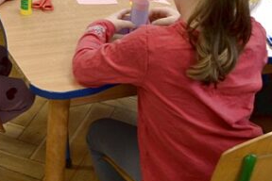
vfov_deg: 13.8
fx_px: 725
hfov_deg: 20.2
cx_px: -37
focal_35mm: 96
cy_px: -41
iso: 400
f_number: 3.5
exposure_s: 1/50
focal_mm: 18
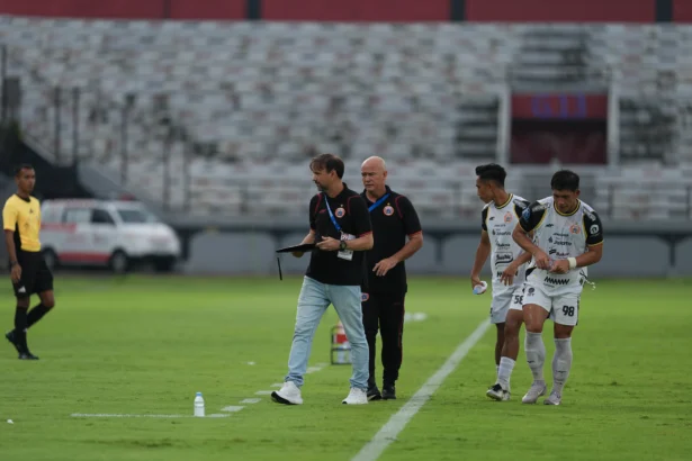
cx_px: 346
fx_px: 5766
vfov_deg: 4.6
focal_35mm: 300
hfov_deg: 6.9
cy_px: 230
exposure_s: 1/1600
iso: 320
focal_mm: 300
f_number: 2.8
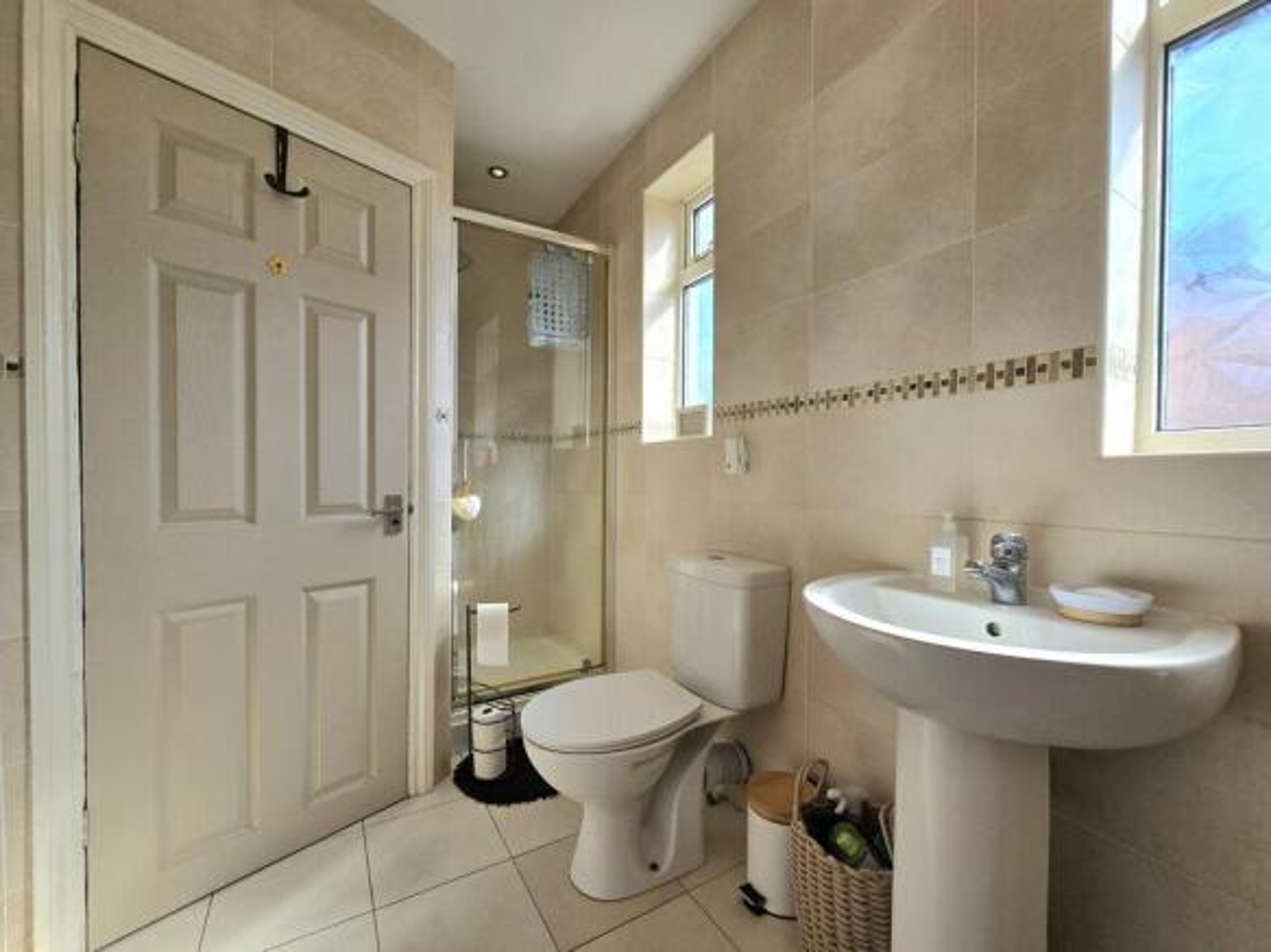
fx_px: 477
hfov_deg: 106.2
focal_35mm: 13
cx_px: 636
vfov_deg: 89.9
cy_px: 476
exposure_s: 1/417
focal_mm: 2.2
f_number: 2.2
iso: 50
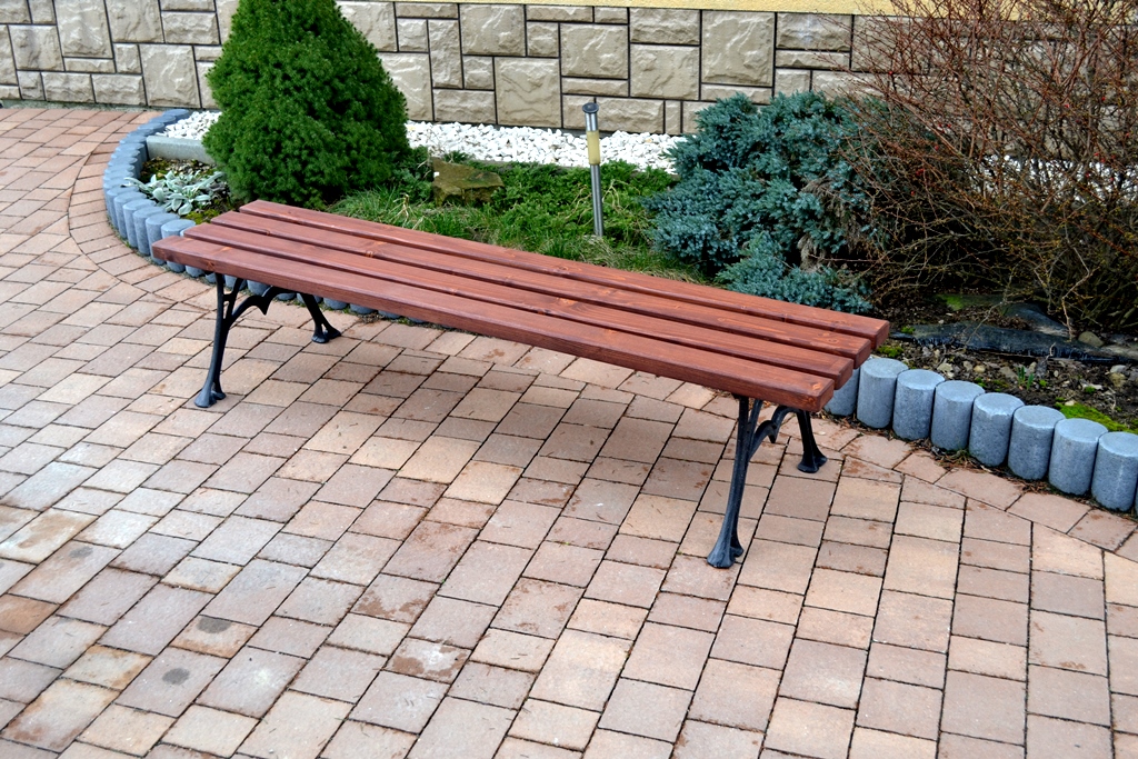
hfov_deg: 49.5
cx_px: 569
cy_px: 380
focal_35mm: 39
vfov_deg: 34.2
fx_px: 1233
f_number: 5
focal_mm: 26
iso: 400
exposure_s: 1/100
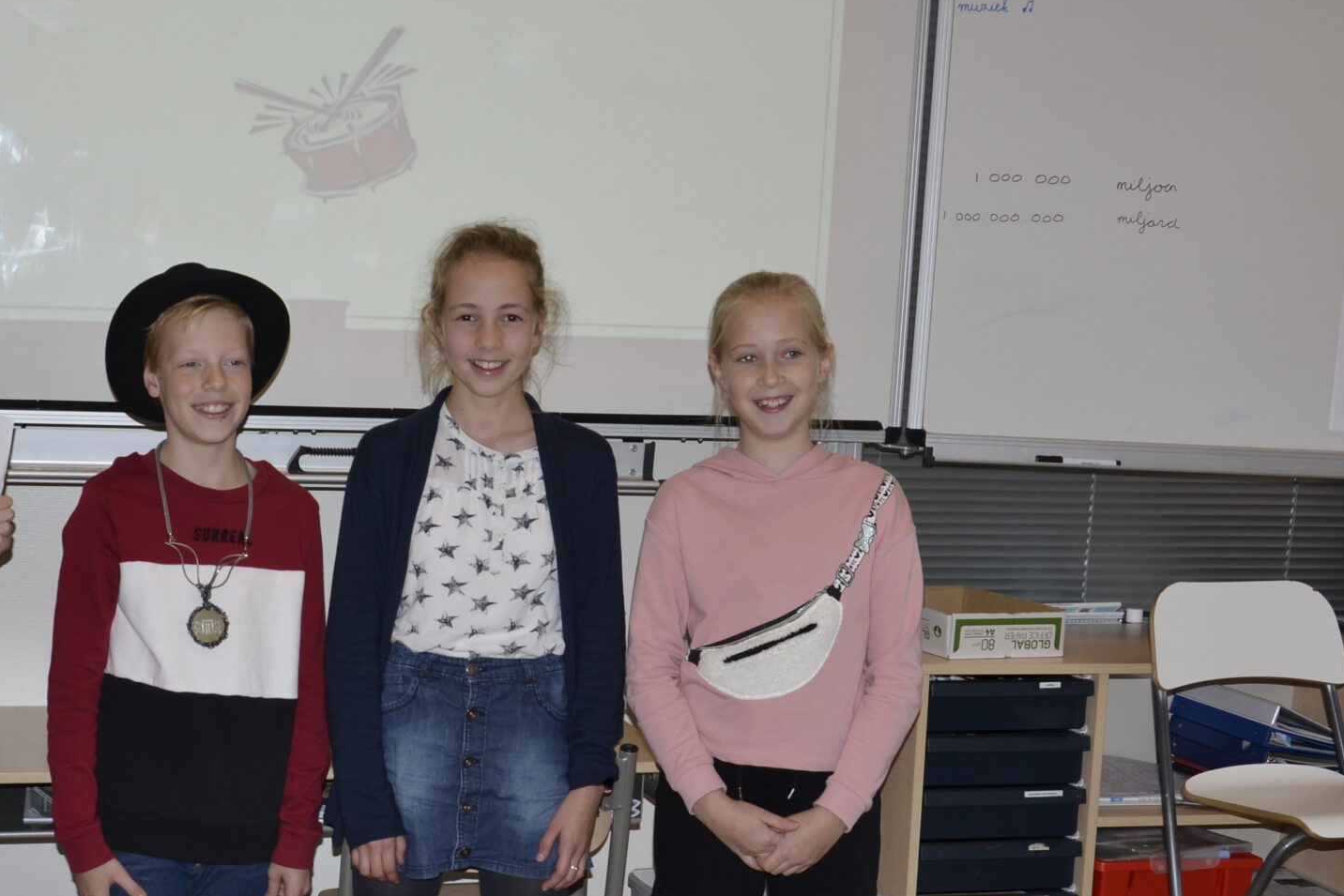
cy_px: 638
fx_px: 2203
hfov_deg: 33.5
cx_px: 419
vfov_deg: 22.8
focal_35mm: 59
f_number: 7.1
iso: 200
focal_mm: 22
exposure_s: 1/80
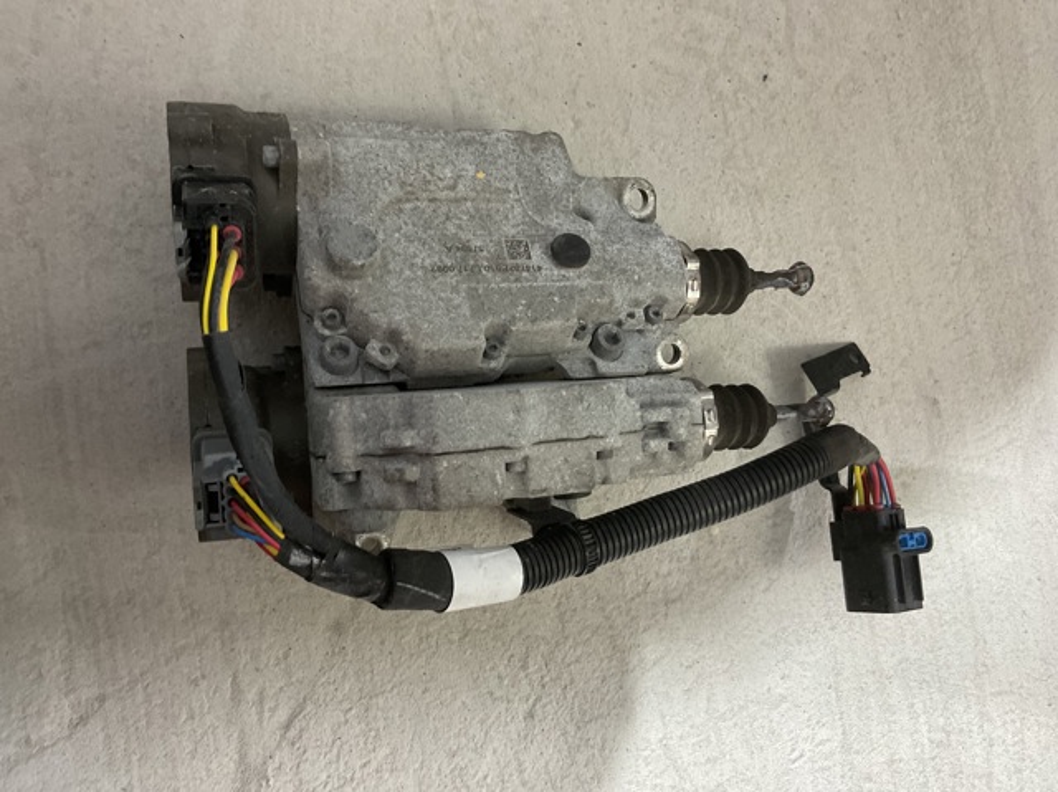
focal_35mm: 29
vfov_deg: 48.2
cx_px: 529
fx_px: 886
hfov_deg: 61.7
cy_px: 396
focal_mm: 3
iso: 160
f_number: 1.8
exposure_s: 1/50
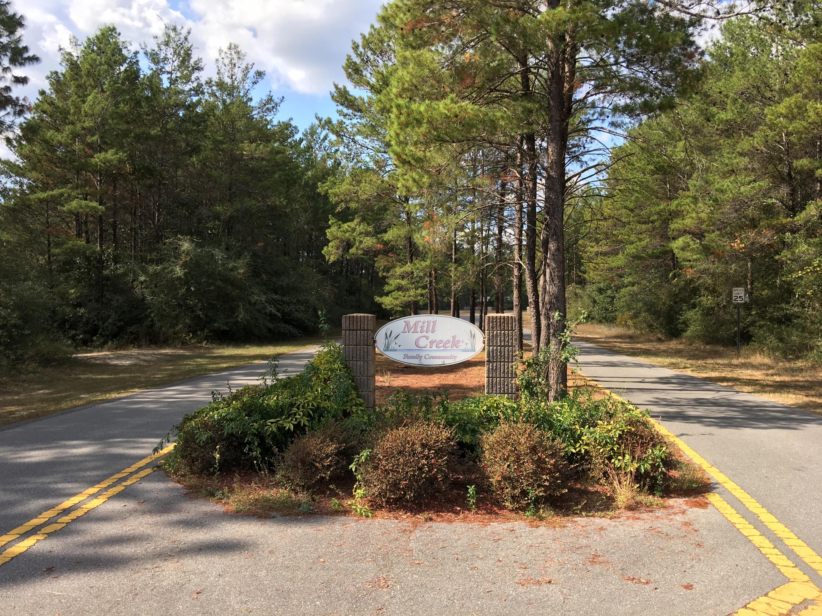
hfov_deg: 61.7
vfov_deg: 48.2
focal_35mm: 29
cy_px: 308
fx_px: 689
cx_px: 411
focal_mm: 4.15
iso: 25
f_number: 2.2
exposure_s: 1/693
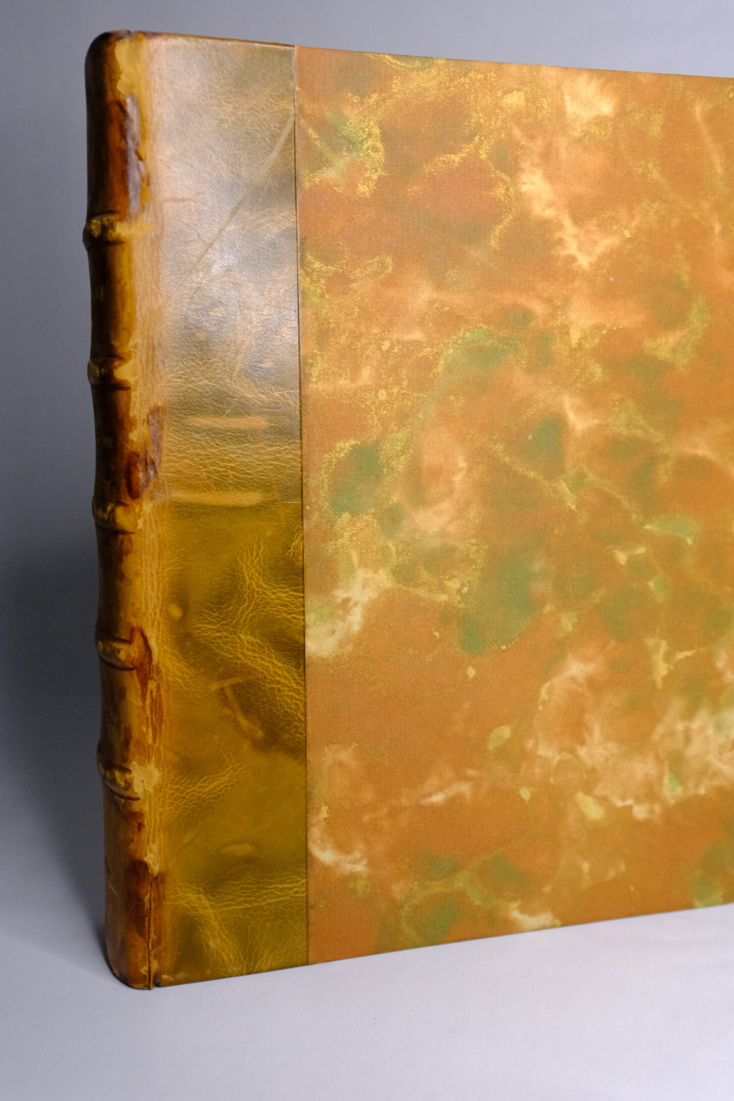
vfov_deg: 55.7
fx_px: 1040
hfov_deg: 38.9
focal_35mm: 34
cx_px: 386
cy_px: 509
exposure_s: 1/100
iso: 2000
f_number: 3.5
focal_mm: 19.6
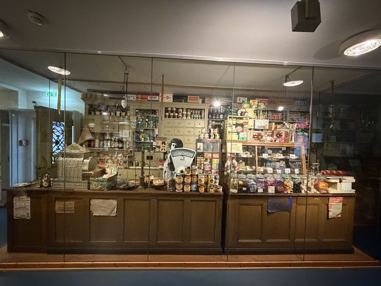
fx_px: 154
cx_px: 190
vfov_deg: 85.7
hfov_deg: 102.1
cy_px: 143
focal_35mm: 14
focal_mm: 2.22
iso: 1000
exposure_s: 1/33
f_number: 2.2
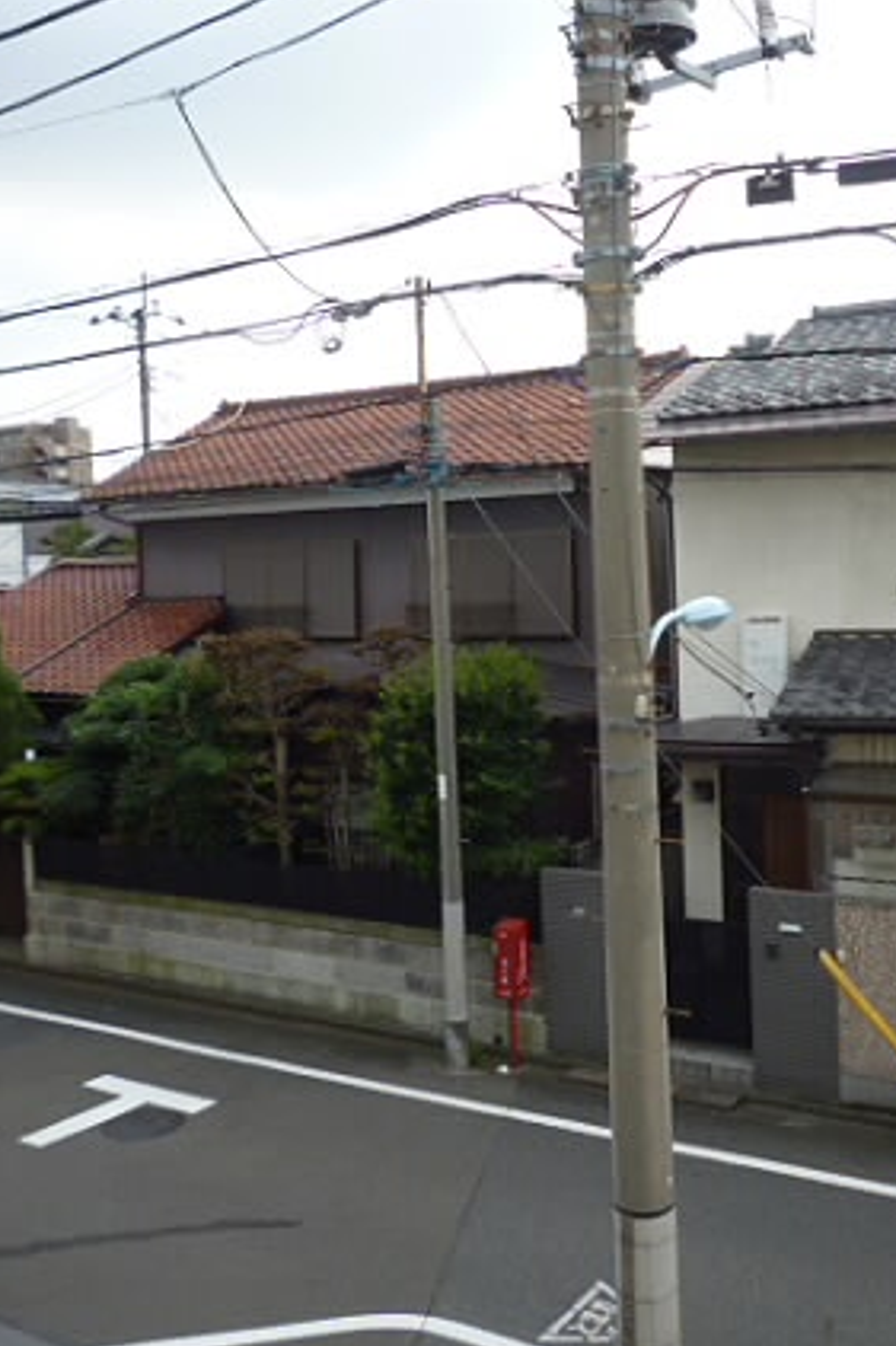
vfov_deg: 51.9
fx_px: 1382
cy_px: 644
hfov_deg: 35.7
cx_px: 571
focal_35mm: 37
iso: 100
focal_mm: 4.4
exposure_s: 1/500
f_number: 2.8
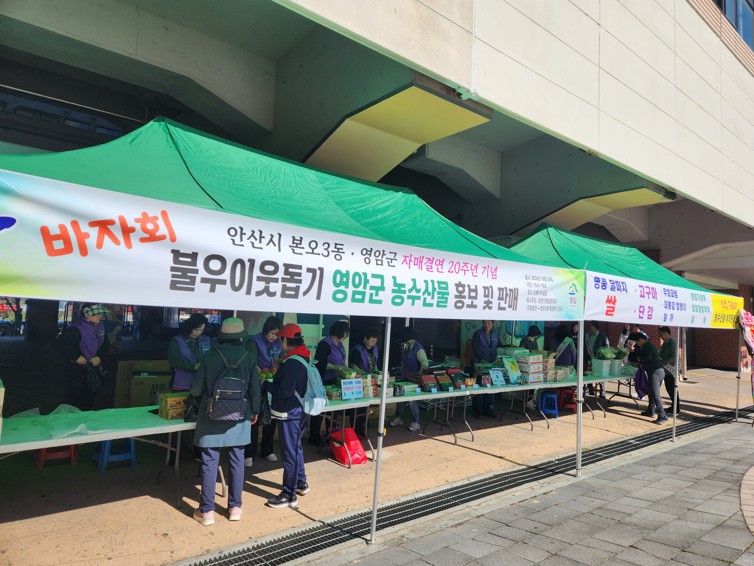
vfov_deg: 58.9
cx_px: 377
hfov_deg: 73.9
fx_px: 501
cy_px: 283
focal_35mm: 23
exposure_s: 1/2321
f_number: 1.8
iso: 20
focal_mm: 5.4
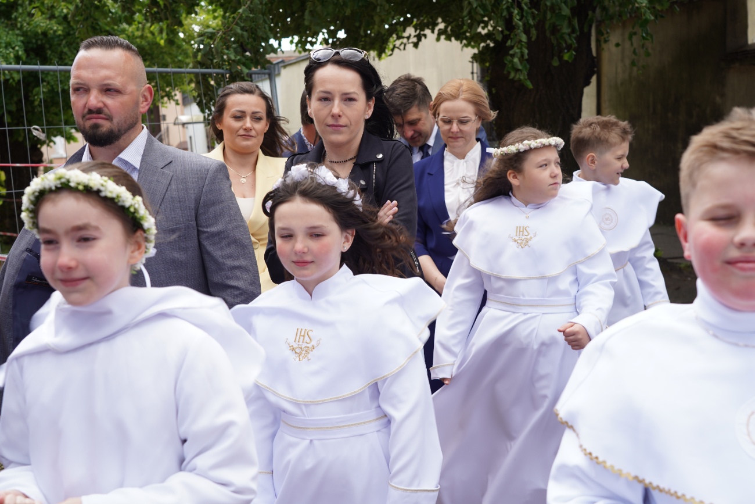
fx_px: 944
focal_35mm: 45
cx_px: 378
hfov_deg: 43.6
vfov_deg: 29.9
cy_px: 252
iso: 125
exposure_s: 1/100
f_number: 5.6
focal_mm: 45
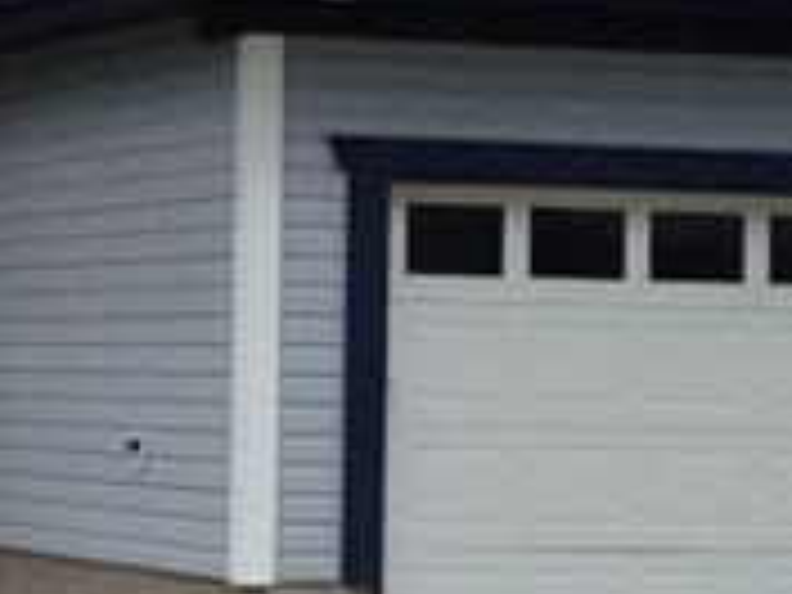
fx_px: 4393
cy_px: 342
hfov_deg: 10.2
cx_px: -112
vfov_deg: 7.7
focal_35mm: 192
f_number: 2.4
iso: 50
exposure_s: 1/1205
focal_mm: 4.12
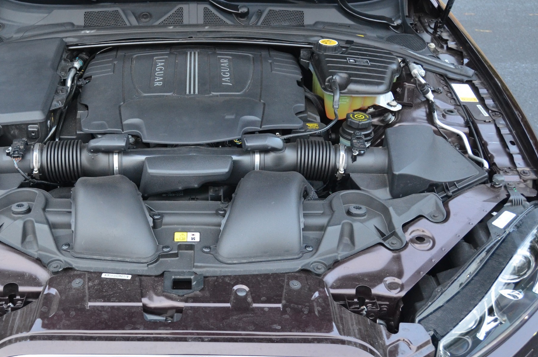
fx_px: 626
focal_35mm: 42
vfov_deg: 31.7
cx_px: 187
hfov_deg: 45.9
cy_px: 208
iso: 1600
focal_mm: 20
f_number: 3.5
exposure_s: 1/100
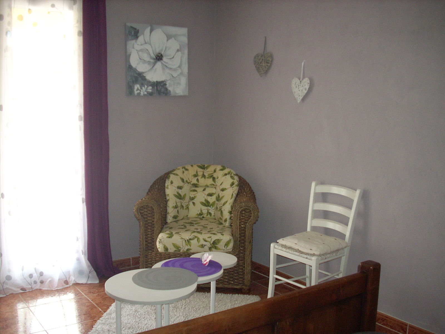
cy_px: 167
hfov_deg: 50.1
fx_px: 476
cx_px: 222
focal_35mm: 37
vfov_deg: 38.7
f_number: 2.8
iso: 200
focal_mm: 6.2
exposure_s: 1/30
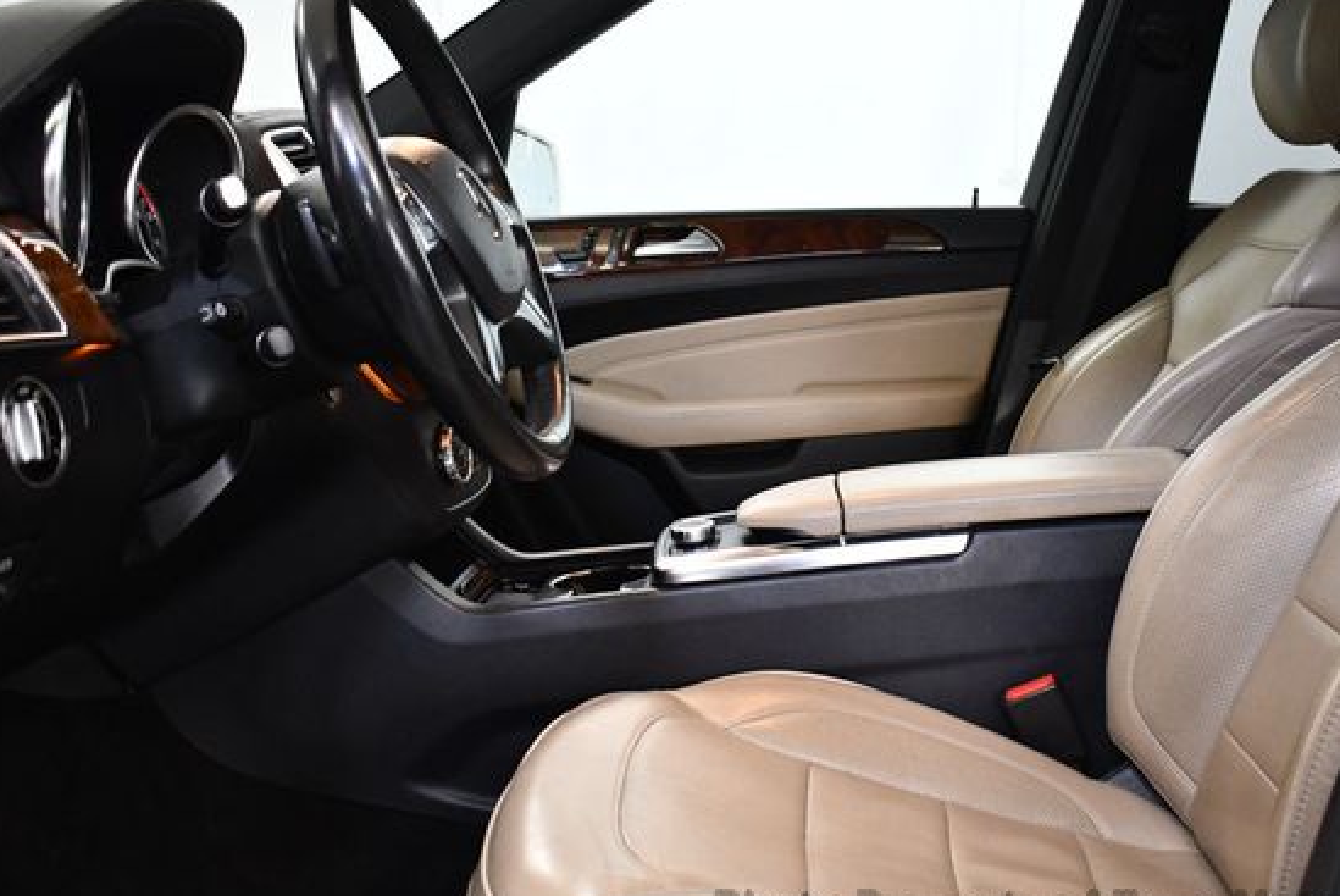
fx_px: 1565
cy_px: 435
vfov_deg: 31.9
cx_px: 686
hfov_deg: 46.4
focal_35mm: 42
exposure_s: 1/125
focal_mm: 18
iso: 2200
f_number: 3.5
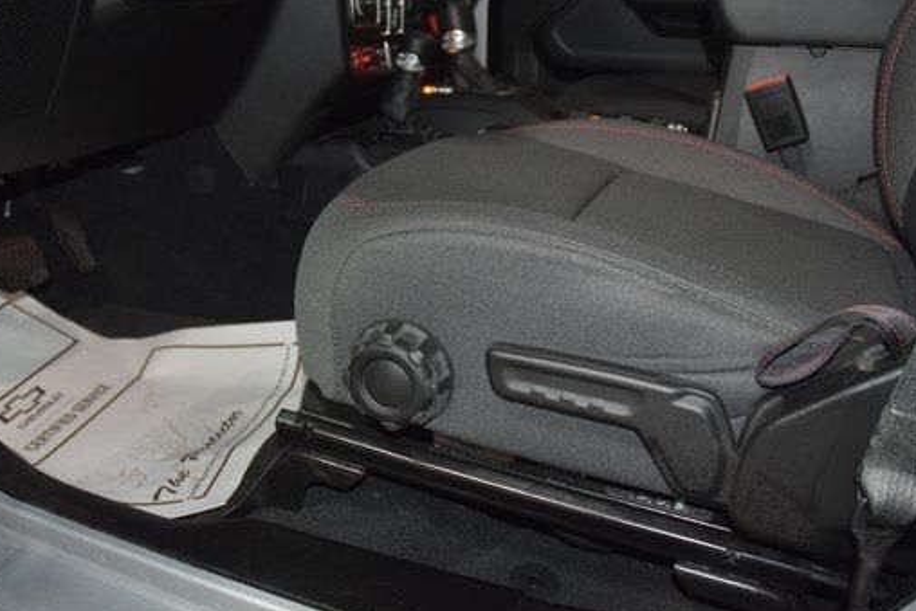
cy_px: 239
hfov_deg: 55.6
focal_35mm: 34
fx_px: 865
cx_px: 406
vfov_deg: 38.7
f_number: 3.5
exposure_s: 1/60
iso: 1600
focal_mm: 18
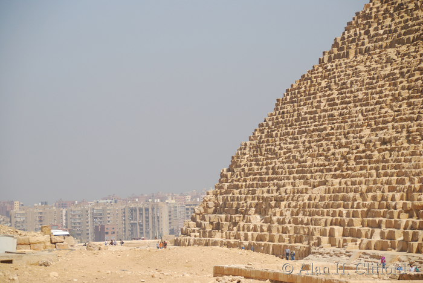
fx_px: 1852
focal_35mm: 158
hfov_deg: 13.0
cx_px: 212
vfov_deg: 8.7
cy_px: 142
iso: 100
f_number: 5.6
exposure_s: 1/500
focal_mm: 105
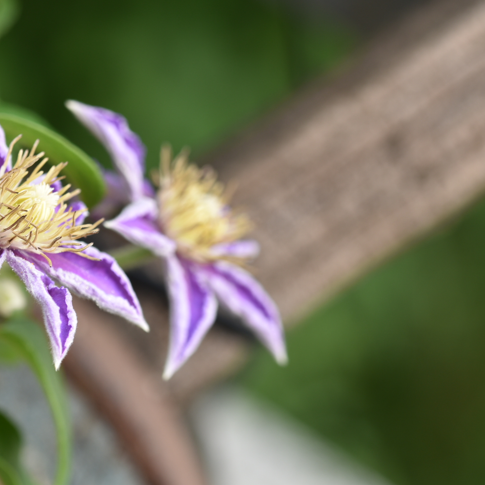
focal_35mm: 202
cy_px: 242
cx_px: 148
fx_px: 3196
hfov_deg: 8.7
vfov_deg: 8.7
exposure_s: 1/13
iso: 100
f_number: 9
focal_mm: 105
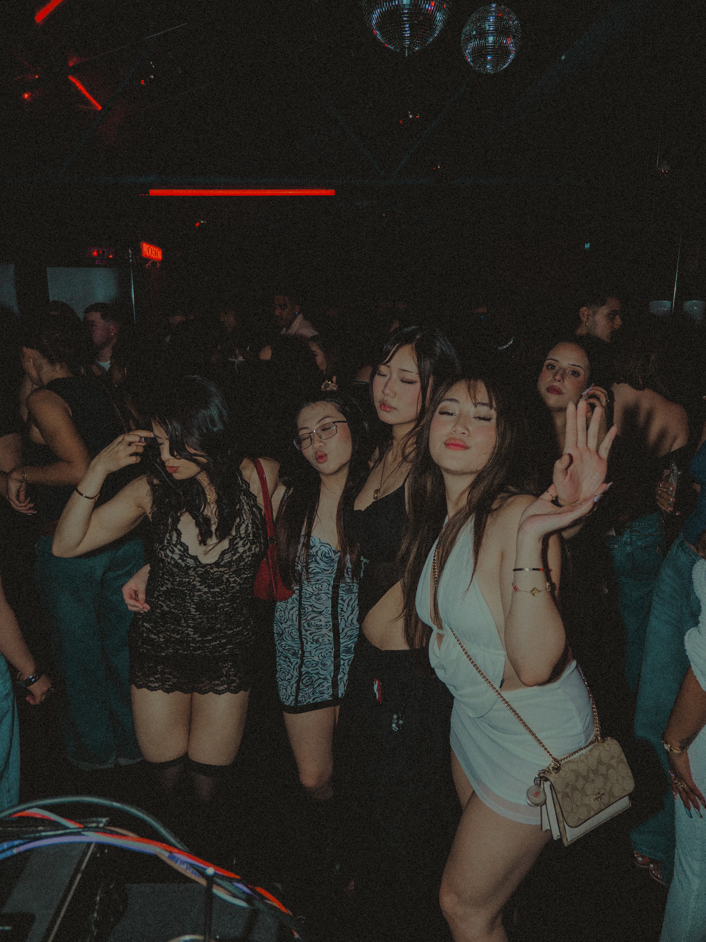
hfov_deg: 56.8
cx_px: 353
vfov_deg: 71.6
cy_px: 471
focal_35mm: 24
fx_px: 653
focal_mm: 12
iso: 320
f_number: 2.8
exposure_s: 1/200
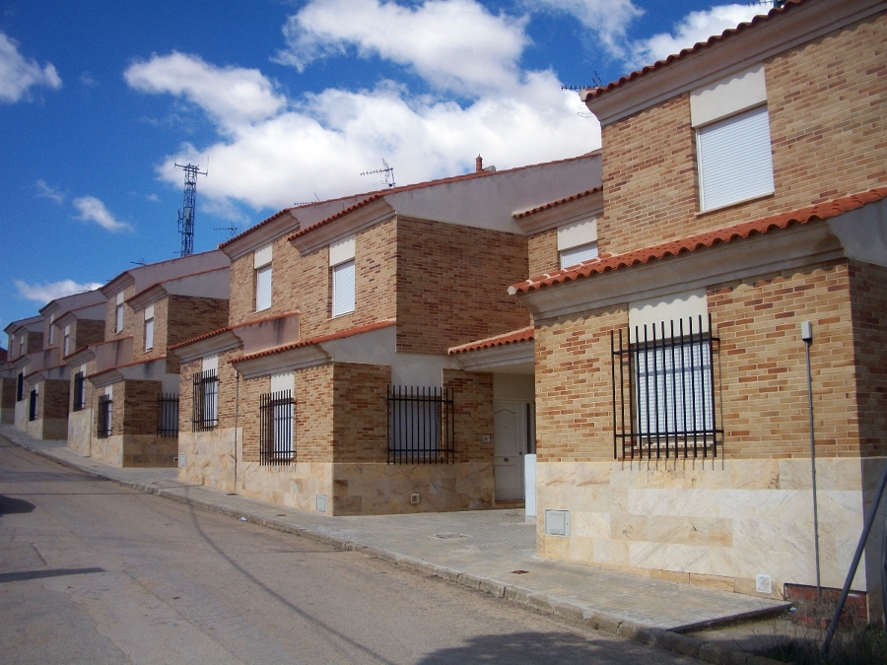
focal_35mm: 35
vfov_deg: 40.7
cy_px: 332
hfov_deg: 52.6
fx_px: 897
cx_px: 444
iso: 80
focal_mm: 6.3
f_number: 5.6
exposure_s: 1/500
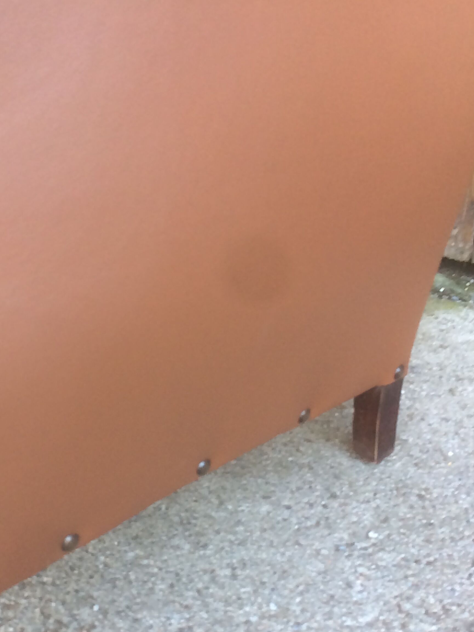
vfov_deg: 44.8
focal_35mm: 41
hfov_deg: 34.8
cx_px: 160
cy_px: 442
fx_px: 748
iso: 125
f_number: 2.2
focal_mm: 4.15
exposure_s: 1/100
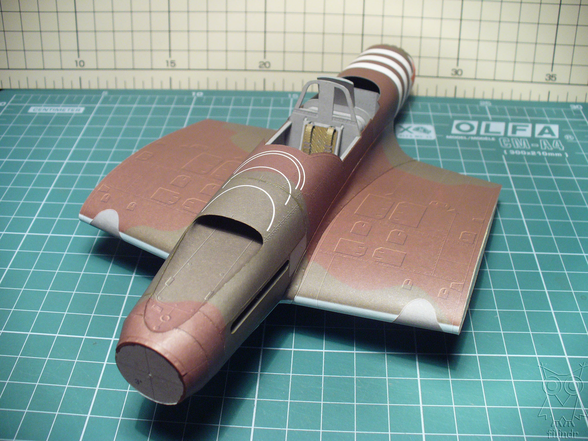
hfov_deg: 50.1
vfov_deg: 38.7
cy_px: 220
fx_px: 628
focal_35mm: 37
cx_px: 294
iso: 150
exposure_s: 1/25
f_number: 2.8
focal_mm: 6.1
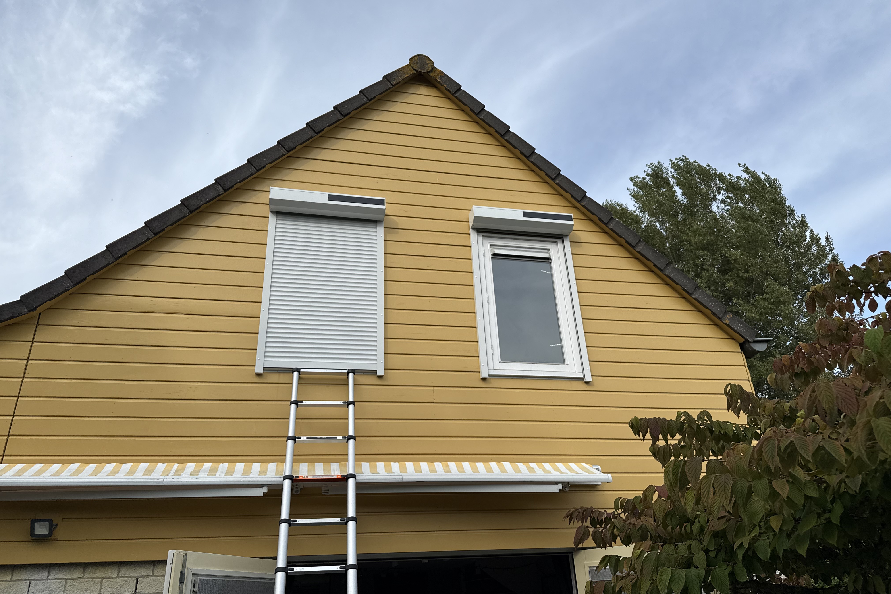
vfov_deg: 51.3
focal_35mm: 25
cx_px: 445
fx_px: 619
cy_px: 299
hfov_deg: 71.5
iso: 80
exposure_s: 1/4167
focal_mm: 6.76
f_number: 1.78
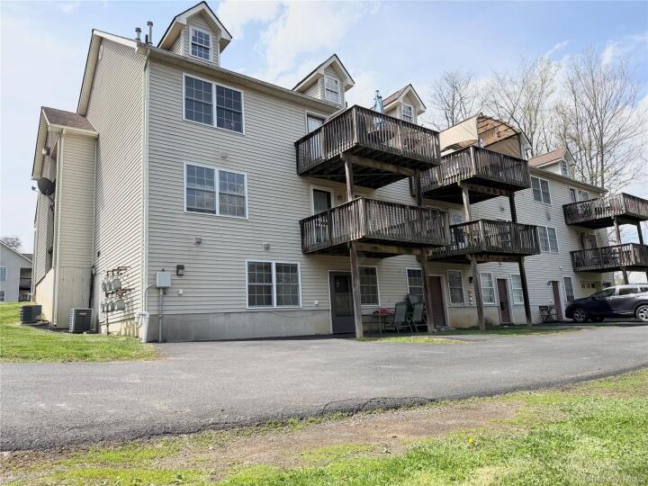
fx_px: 449
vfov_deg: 56.8
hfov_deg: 71.6
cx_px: 324
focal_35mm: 24
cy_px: 243
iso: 100
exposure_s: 1/3425
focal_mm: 6.76
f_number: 1.78
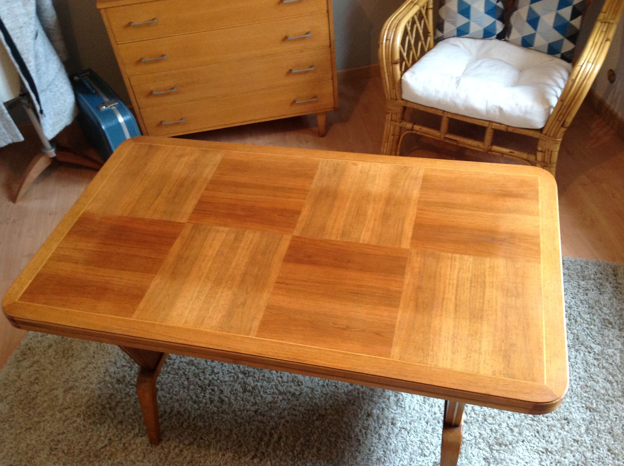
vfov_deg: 40.6
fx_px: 630
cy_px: 233
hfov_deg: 52.7
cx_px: 312
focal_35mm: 35
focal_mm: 4.28
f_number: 2.4
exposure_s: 1/15
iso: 160
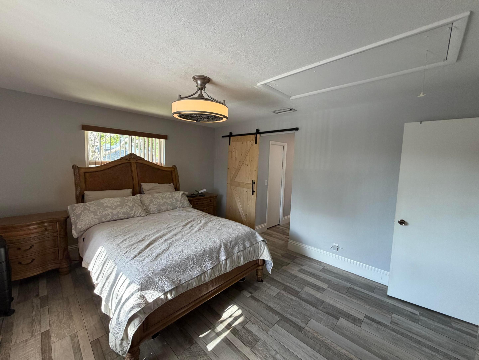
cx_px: 240
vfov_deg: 85.7
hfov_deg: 102.1
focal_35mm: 14
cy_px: 180
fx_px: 194
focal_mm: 2.22
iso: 200
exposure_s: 1/120
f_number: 2.2
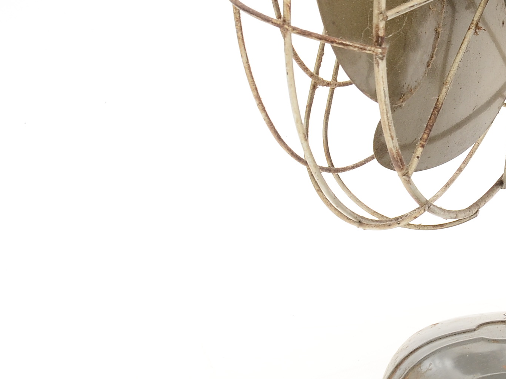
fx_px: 1257
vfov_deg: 16.9
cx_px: 668
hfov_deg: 20.6
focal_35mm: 86
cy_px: 17
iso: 320
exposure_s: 1/60
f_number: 10
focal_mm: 22
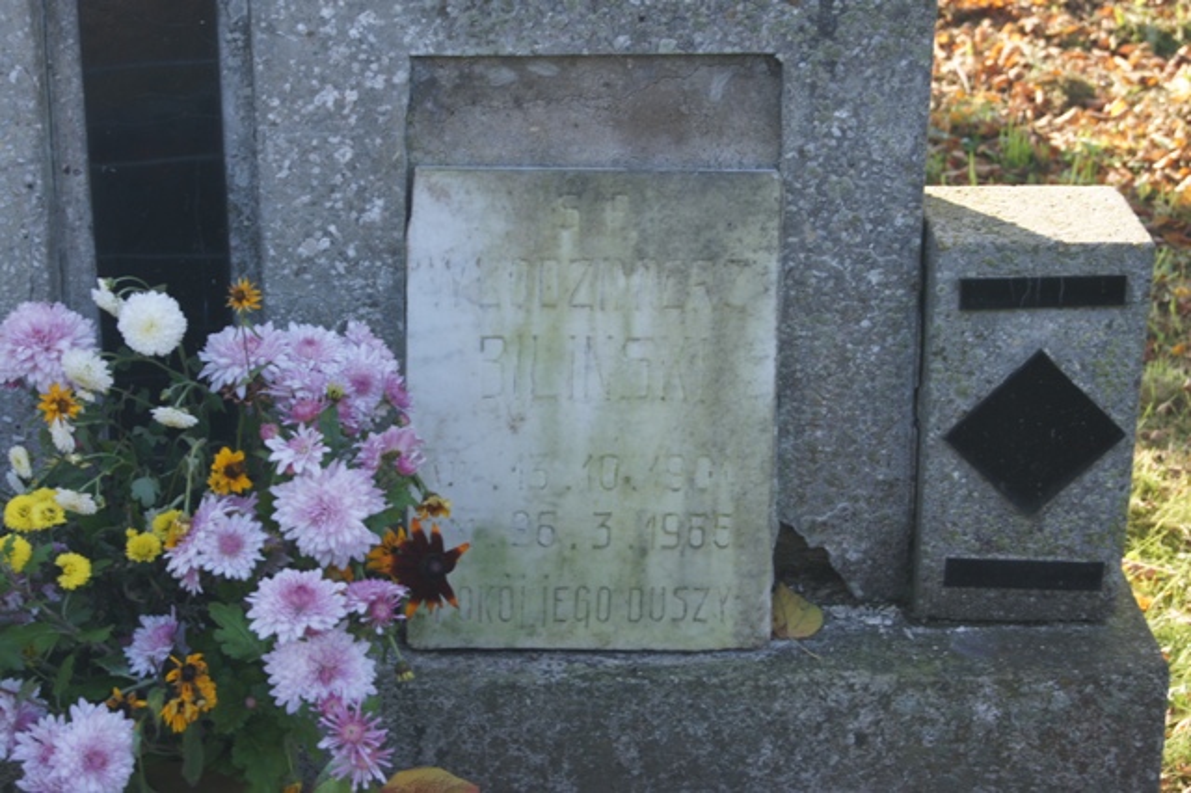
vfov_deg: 16.5
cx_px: 596
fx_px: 2728
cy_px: 396
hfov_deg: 24.6
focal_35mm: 82
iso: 200
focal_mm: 55
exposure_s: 1/100
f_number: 7.1
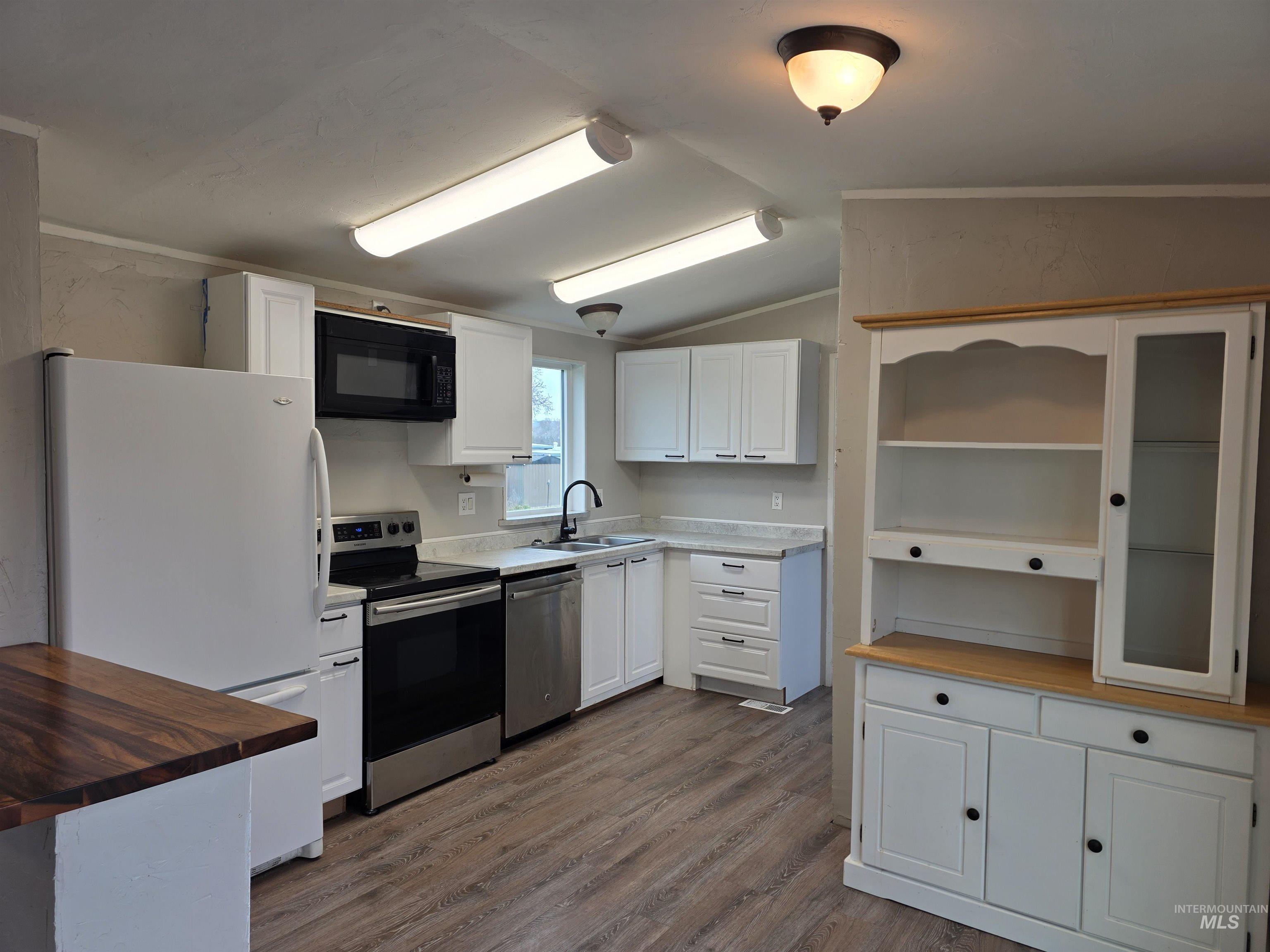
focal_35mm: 23
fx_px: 844
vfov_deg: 58.9
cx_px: 635
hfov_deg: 73.9
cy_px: 476
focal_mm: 6.3
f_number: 1.7
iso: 32
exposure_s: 1/120
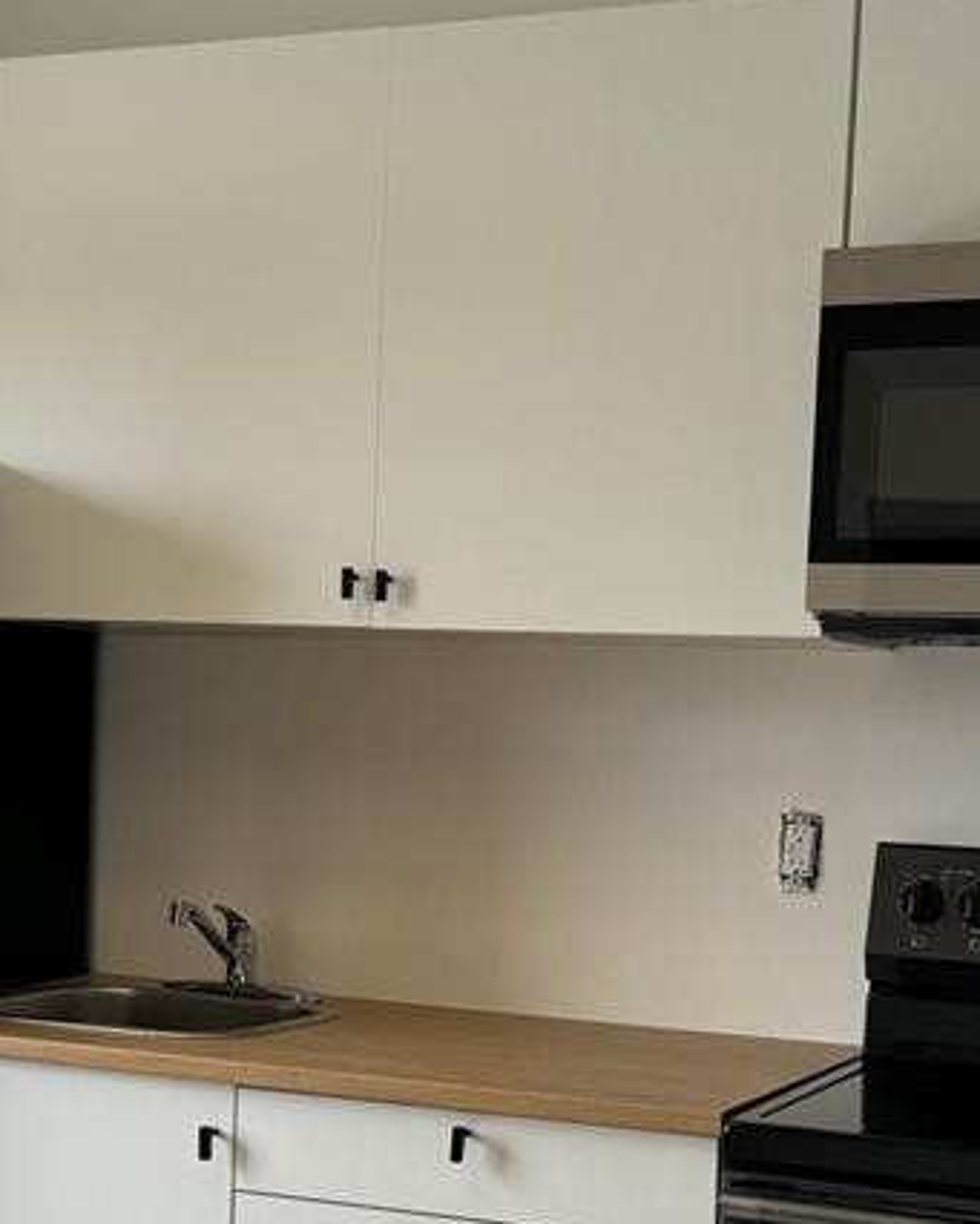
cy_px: 839
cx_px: 463
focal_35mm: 66
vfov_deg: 28.5
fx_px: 2392
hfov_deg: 23.2
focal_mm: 6.86
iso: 80
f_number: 1.78
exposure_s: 1/121
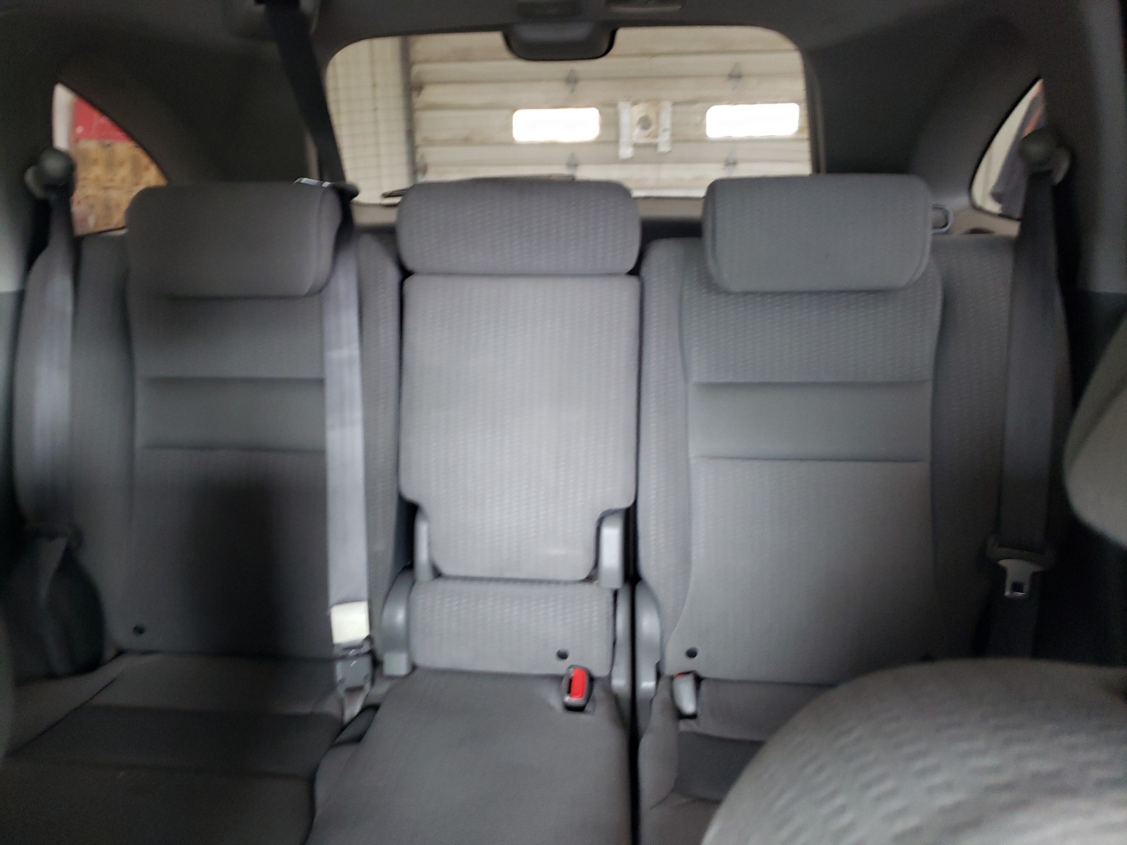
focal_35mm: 26
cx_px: 564
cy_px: 422
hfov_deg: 67.3
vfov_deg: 53.1
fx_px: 846
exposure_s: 1/33
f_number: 1.5
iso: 275
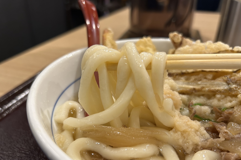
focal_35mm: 28
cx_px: 117
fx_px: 187
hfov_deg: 65.5
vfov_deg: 46.3
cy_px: 87
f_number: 1.5
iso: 80
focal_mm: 5.7
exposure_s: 1/50
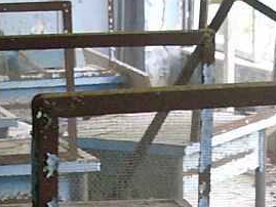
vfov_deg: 7.9
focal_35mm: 185
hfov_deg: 10.7
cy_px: 320
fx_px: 1476
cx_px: 71
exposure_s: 1/3.2
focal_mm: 6
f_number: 2.8
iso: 100
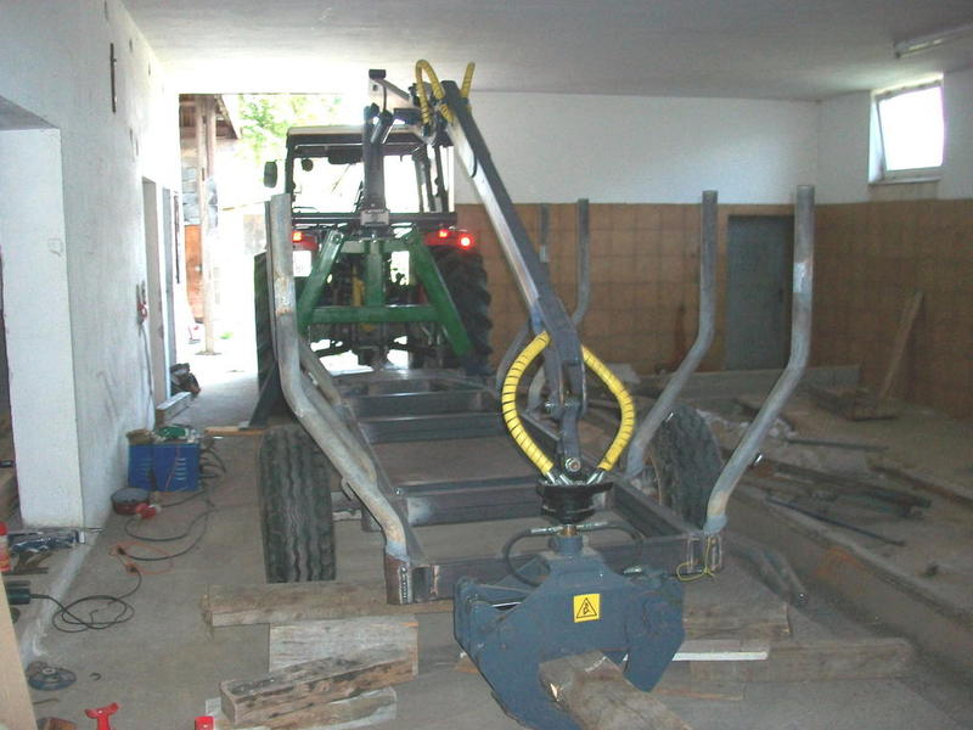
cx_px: 486
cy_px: 365
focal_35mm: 34
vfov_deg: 41.8
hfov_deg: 54.0
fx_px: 956
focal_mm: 5.7
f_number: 2.8
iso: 160
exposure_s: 1/60
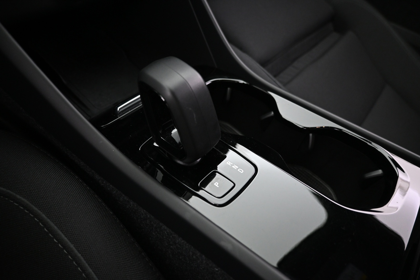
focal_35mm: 24
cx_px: 210
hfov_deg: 73.7
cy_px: 140
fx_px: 280
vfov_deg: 53.1
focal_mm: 16
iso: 1600
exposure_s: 1/15
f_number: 3.5
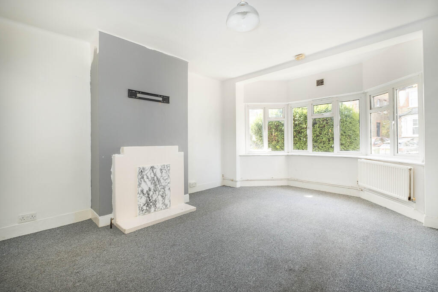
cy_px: 146
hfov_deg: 100.4
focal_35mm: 15
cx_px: 219
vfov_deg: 77.3
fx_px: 183
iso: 320
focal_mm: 10
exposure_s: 1/40
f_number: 6.4
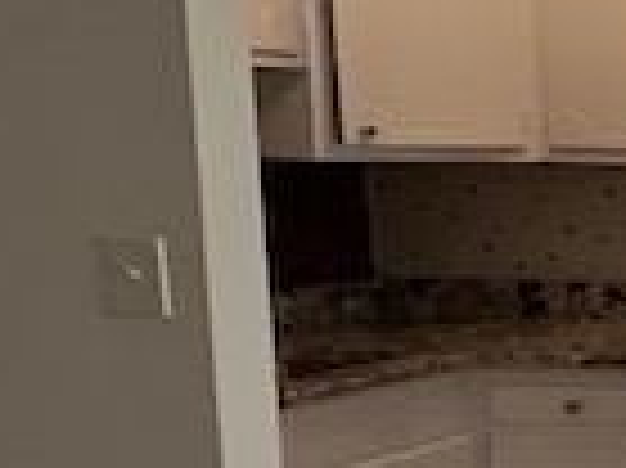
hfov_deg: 13.0
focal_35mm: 75
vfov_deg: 19.6
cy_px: 306
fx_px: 1355
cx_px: 1702
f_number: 1.8
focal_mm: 1.57
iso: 100
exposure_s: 1/120
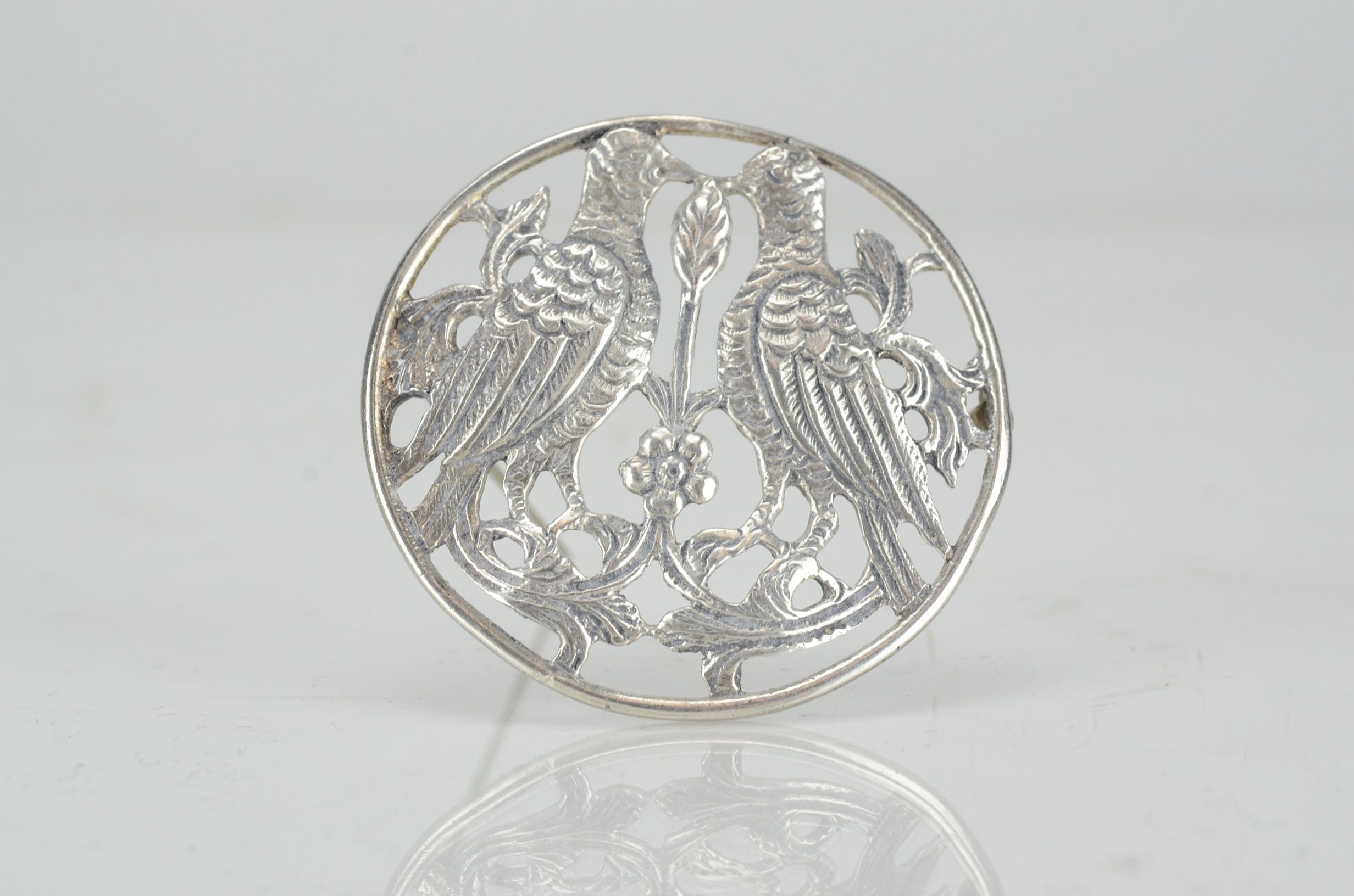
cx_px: 677
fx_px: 3378
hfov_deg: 22.7
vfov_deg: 15.1
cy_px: 448
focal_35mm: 90
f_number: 11
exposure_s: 1/100
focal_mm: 60
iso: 1000
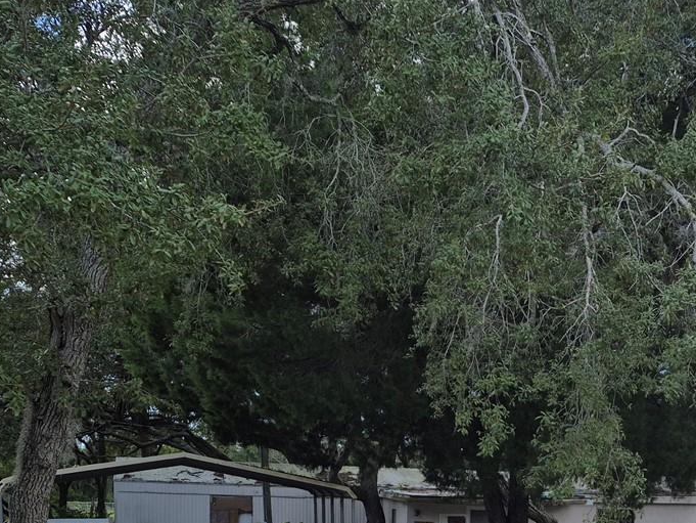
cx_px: 582
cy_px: 596
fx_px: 1086
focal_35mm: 54
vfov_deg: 24.9
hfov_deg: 34.2
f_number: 1.8
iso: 25
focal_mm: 5.4
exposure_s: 1/562
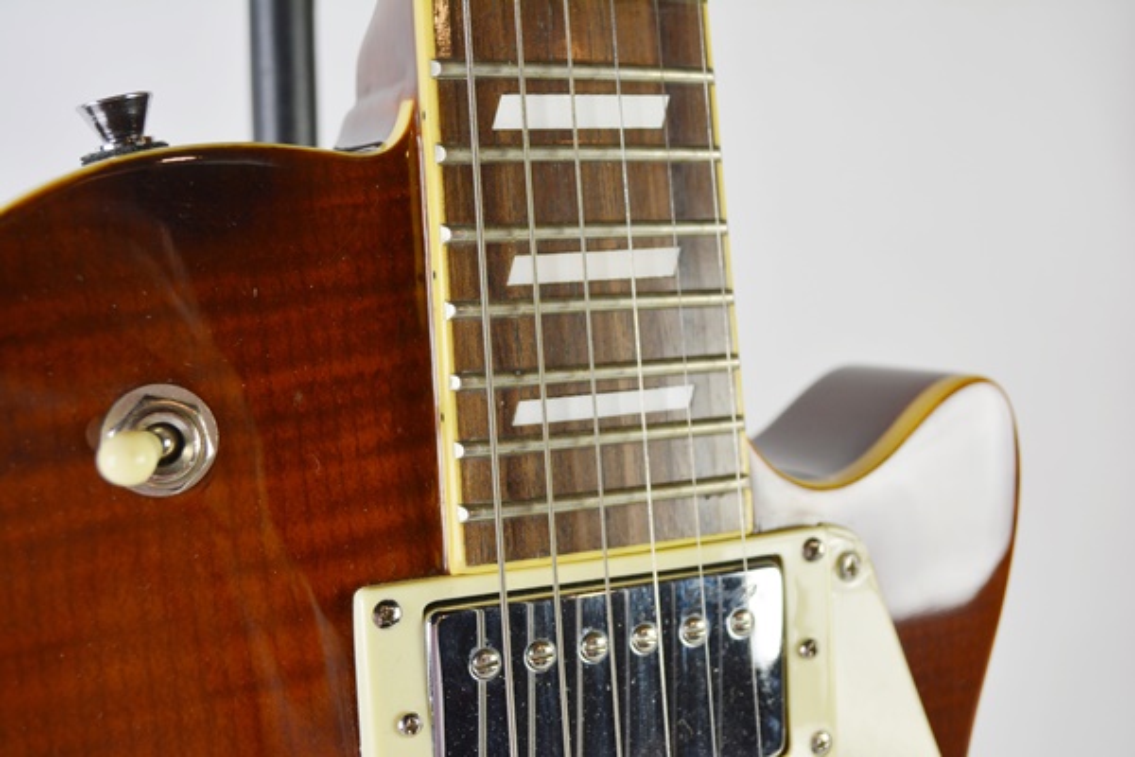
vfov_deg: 29.9
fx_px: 1419
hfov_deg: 43.6
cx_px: 568
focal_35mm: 45
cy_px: 378
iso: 400
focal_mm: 30
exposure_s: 1/125
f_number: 5.6
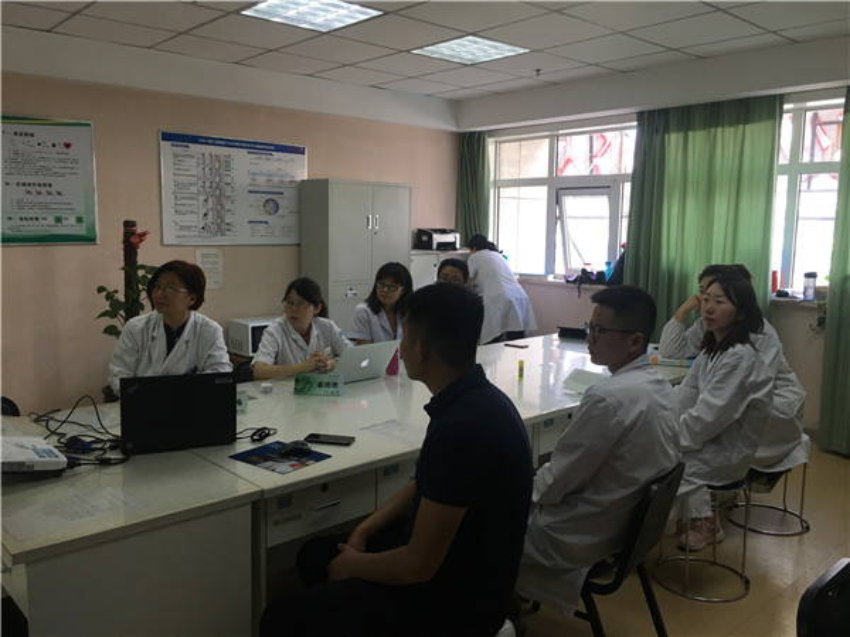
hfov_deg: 61.7
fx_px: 712
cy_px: 318
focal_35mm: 29
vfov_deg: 48.2
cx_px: 425
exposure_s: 1/33
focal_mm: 4.15
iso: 32
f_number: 2.2
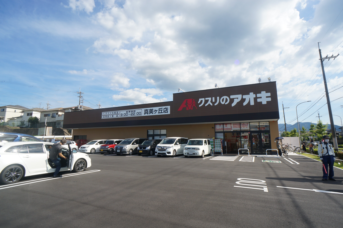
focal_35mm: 24
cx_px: 172
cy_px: 114
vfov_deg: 53.0
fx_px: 228
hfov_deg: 73.8
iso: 100
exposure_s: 1/125
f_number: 10
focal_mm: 16
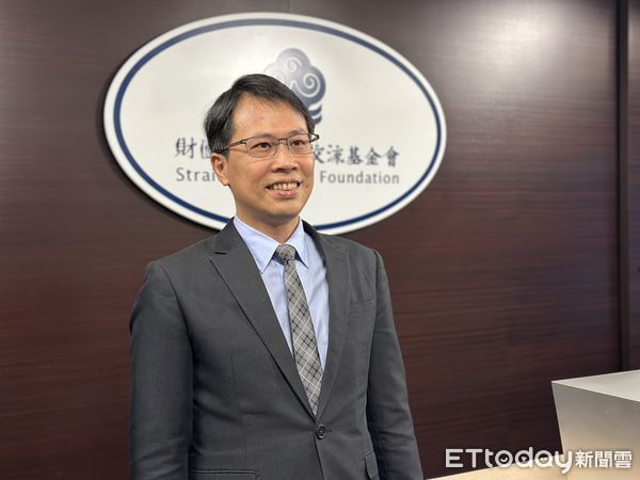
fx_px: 887
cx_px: 320
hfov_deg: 39.7
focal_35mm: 48
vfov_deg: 30.3
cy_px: 240
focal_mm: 6.86
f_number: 1.78
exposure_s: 1/120
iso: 125
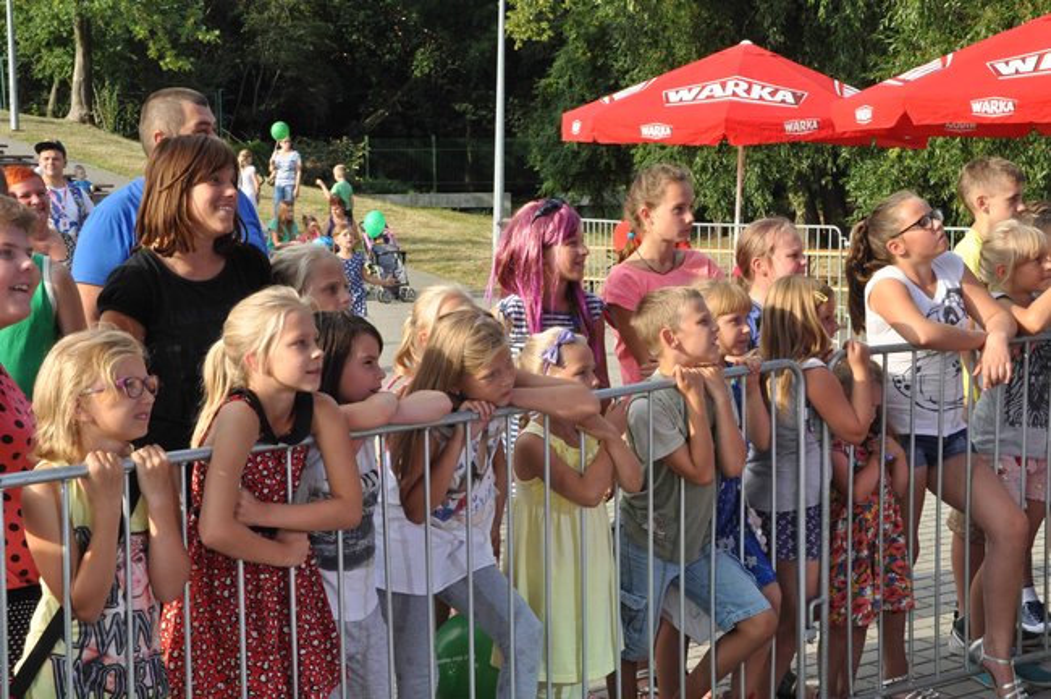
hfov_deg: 30.5
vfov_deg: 20.6
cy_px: 350
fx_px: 1925
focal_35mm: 66
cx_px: 526
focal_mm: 44
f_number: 18
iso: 640
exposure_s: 1/200
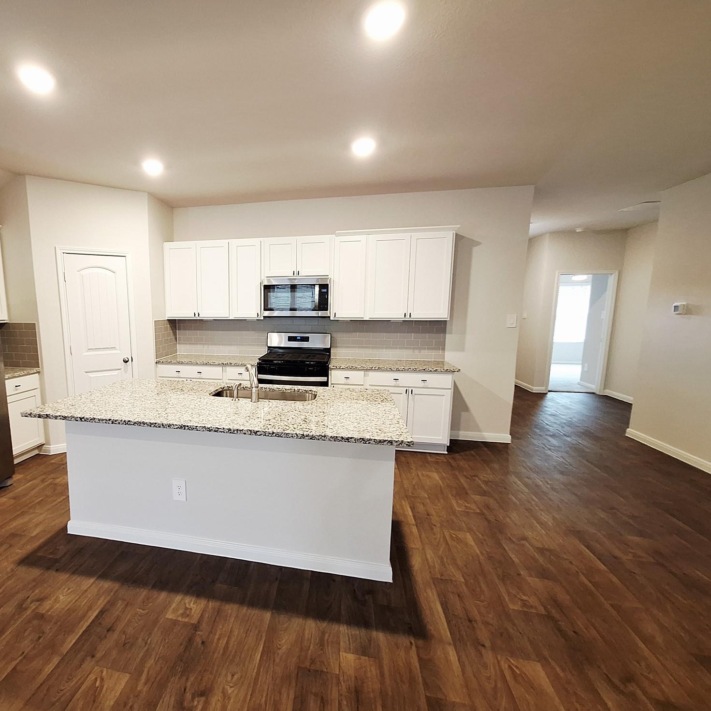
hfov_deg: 85.6
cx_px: 263
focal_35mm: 16
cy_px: 366
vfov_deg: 87.4
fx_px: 372
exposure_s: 1/25
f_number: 2.2
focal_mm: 1.74
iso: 200
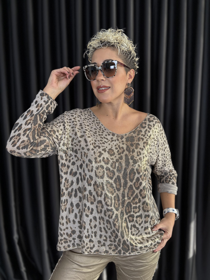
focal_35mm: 26
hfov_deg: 53.1
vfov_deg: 67.3
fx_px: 210
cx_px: 105
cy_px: 140
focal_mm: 5.96
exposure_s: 1/60
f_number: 1.6
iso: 200
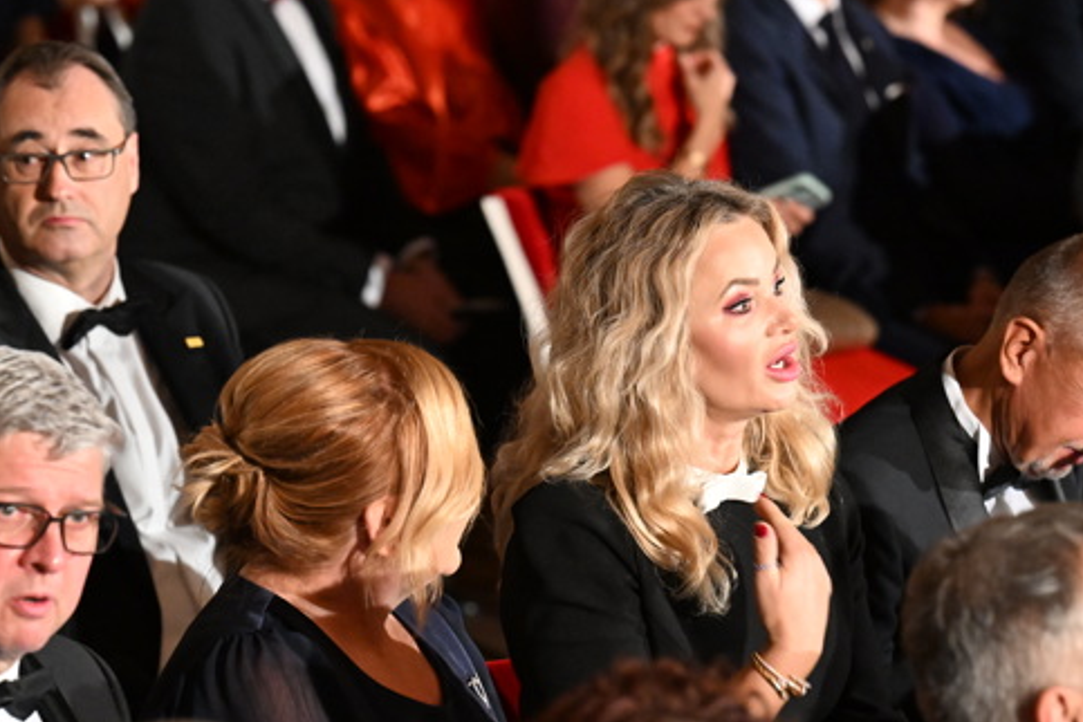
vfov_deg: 7.1
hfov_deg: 10.7
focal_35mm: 193
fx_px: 5806
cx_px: 500
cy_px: 431
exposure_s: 1/200
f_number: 4
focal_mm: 135
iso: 8000
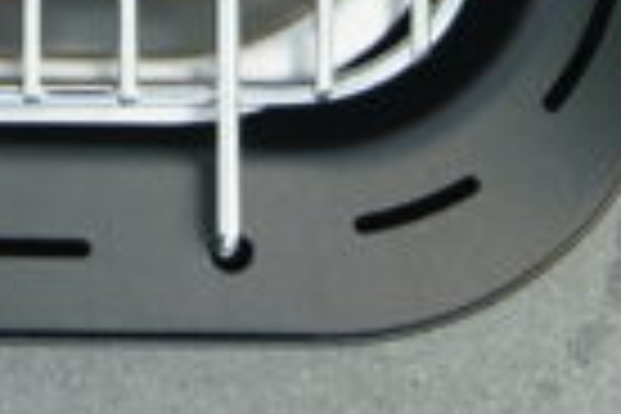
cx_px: -706
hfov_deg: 8.2
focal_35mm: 238
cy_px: -619
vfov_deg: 5.5
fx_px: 4105
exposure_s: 1/20
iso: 320
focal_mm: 32
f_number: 8
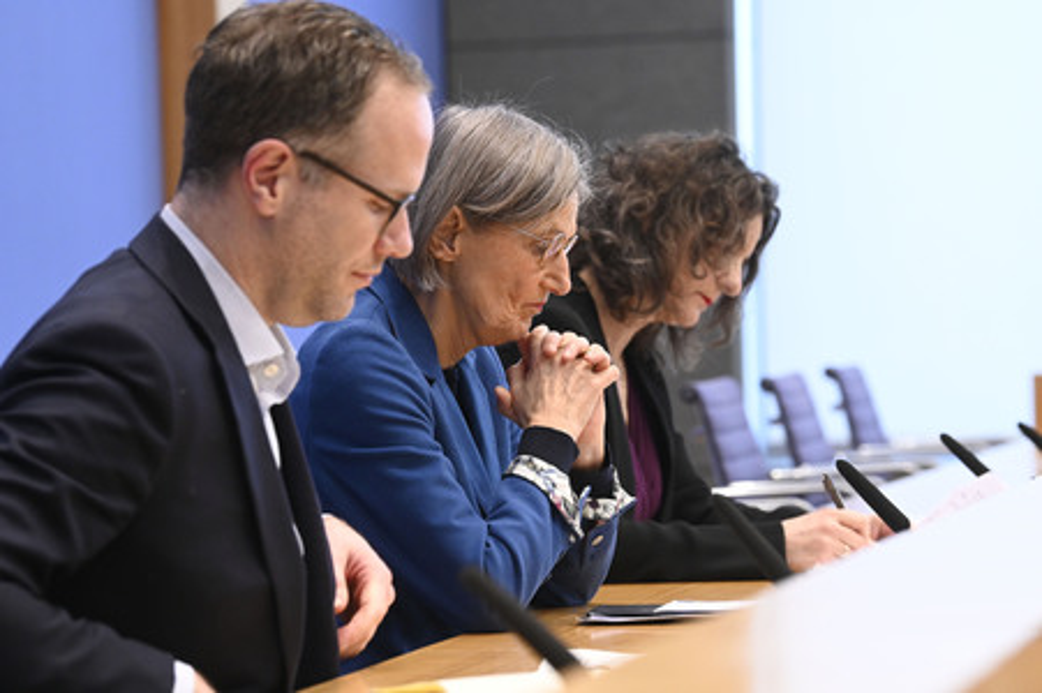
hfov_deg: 13.3
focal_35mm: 155
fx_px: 4483
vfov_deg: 8.8
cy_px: 346
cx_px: 521
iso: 5000
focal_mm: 155
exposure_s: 1/400
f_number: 6.3
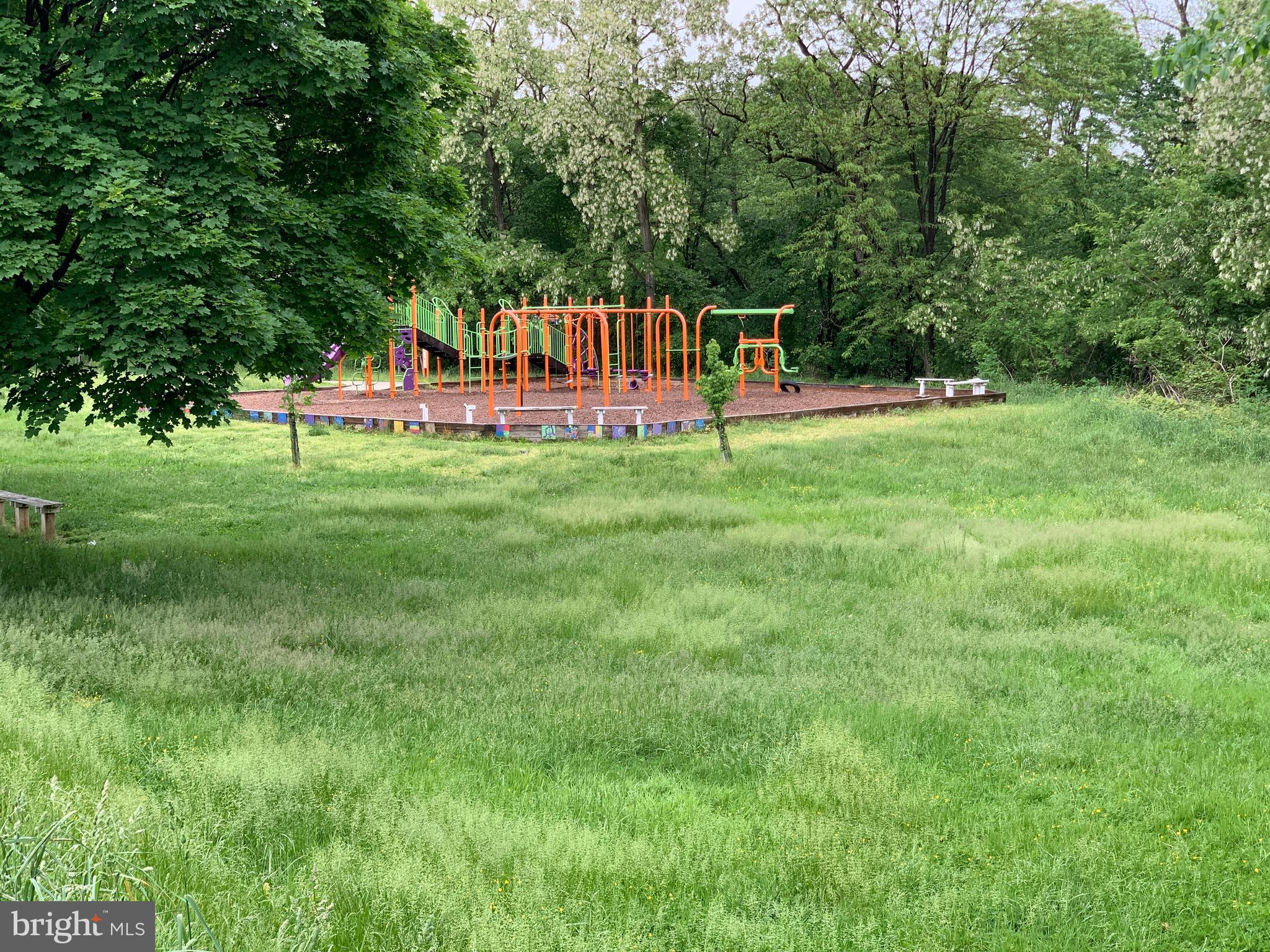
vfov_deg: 28.0
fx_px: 1908
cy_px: 476
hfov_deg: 36.8
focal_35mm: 52
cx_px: 635
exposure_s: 1/122
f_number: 2.4
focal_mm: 6
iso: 16
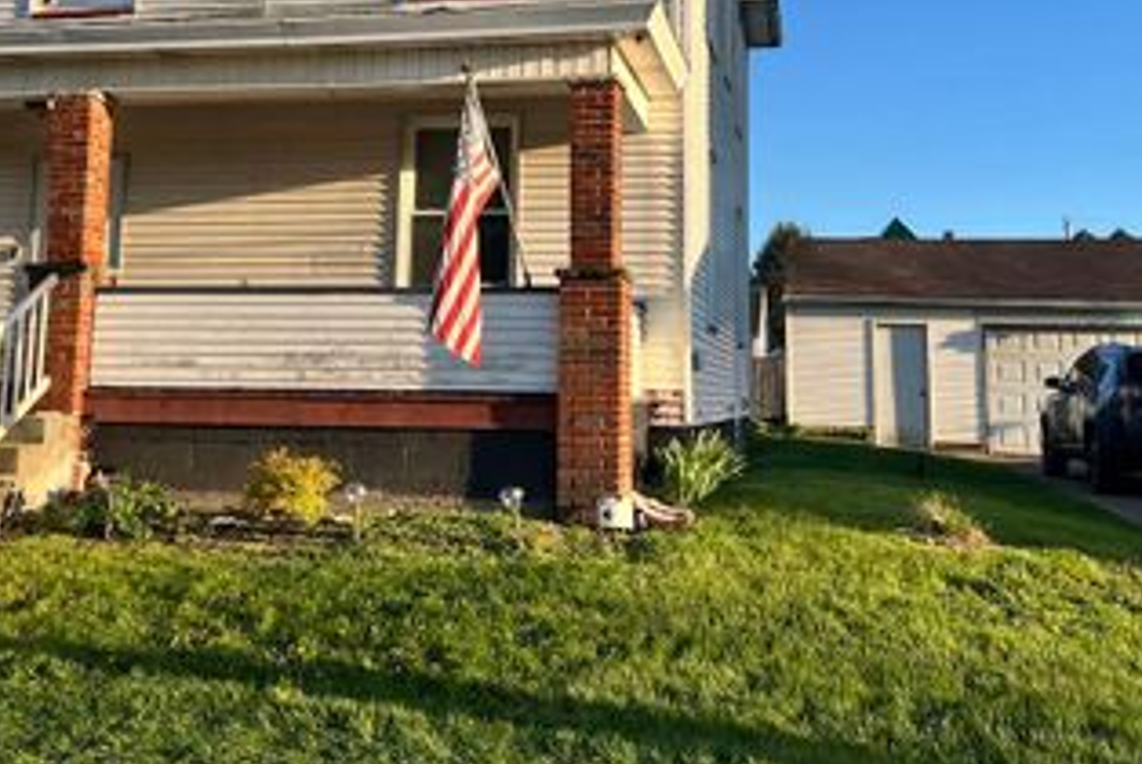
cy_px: 176
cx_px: 516
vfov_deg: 30.6
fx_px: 1365
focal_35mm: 43
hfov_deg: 45.3
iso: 50
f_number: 1.5
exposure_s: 1/1972
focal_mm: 5.7
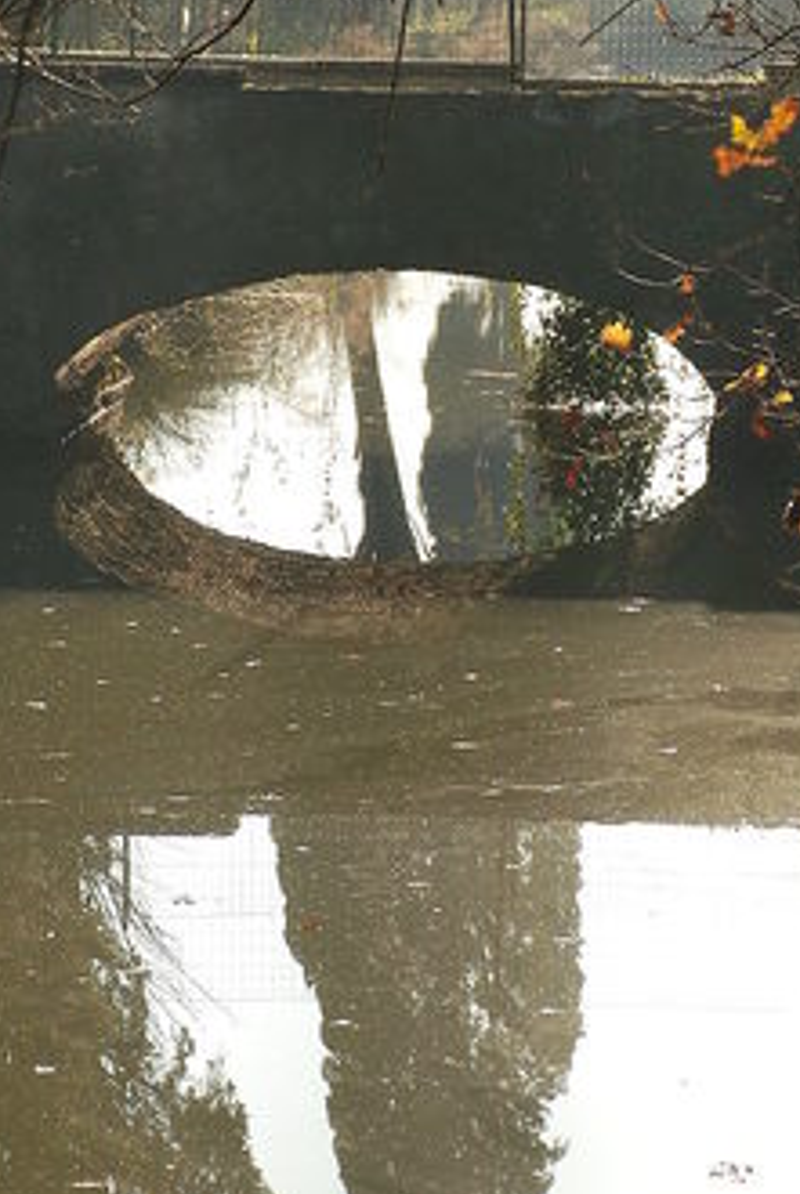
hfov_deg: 6.3
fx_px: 7243
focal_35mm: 218
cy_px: 423
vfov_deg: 9.4
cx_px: 389
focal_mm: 80
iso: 100
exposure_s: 1/160
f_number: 8
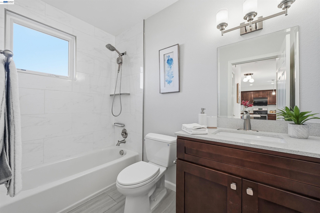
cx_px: 160
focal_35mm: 14
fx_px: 124
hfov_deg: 104.2
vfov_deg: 81.2
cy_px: 106
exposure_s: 1/60
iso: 500
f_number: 8
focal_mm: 14
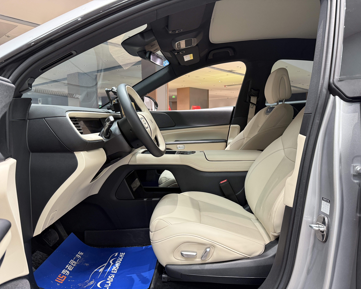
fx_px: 267
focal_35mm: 25
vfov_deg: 56.8
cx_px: 192
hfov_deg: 68.0
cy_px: 144
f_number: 1.78
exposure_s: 1/50
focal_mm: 6.76
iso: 250
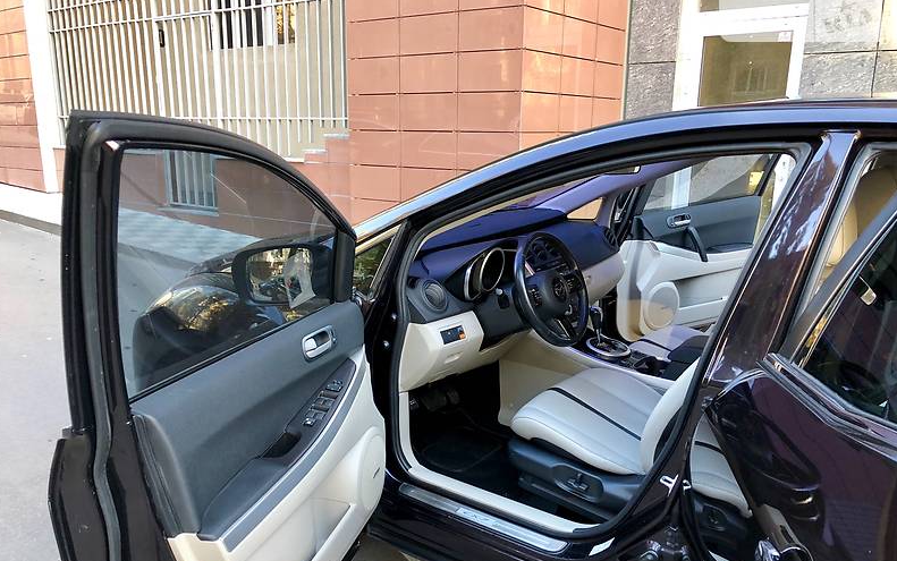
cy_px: 320
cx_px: 446
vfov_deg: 41.8
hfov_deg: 62.9
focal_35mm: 30
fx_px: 734
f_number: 1.8
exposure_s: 1/25
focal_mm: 4
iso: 32
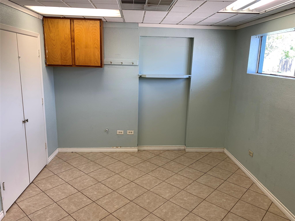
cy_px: 110
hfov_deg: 67.3
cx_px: 148
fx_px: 222
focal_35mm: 26
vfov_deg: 53.1
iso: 32
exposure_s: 1/120
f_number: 1.8
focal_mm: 4.25
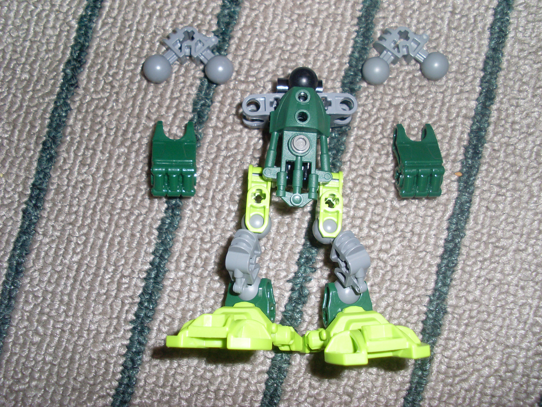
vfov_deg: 37.7
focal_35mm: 38
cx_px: 271
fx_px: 595
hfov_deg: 49.0
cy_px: 204
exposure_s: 1/45
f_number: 7.7
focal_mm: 6.3
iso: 100
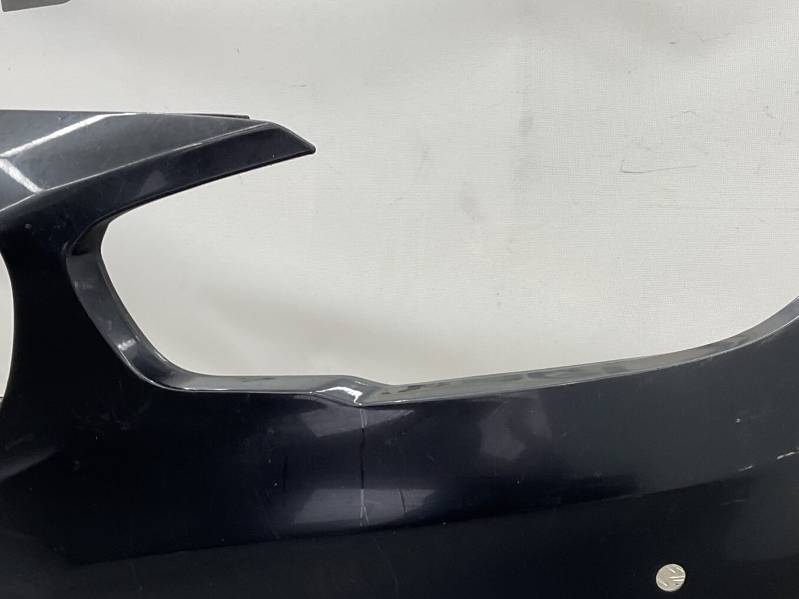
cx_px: 373
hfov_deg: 34.9
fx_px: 1269
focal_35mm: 55
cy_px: 455
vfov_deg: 26.2
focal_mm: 3
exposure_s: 1/100
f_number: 1.8
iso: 32
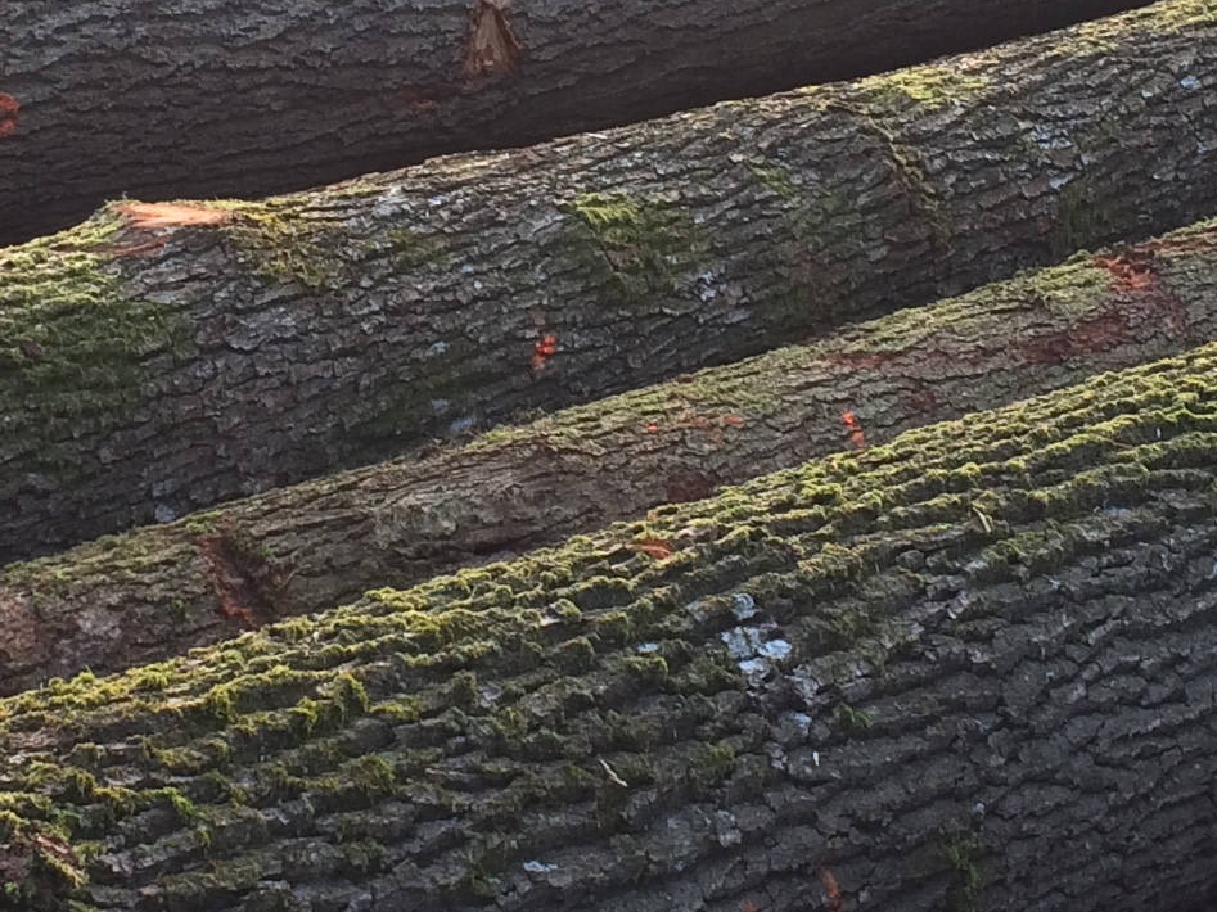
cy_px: 161
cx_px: 432
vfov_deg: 14.7
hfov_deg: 19.6
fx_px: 3515
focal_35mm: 100
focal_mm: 4.15
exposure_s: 1/100
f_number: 2.2
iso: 40
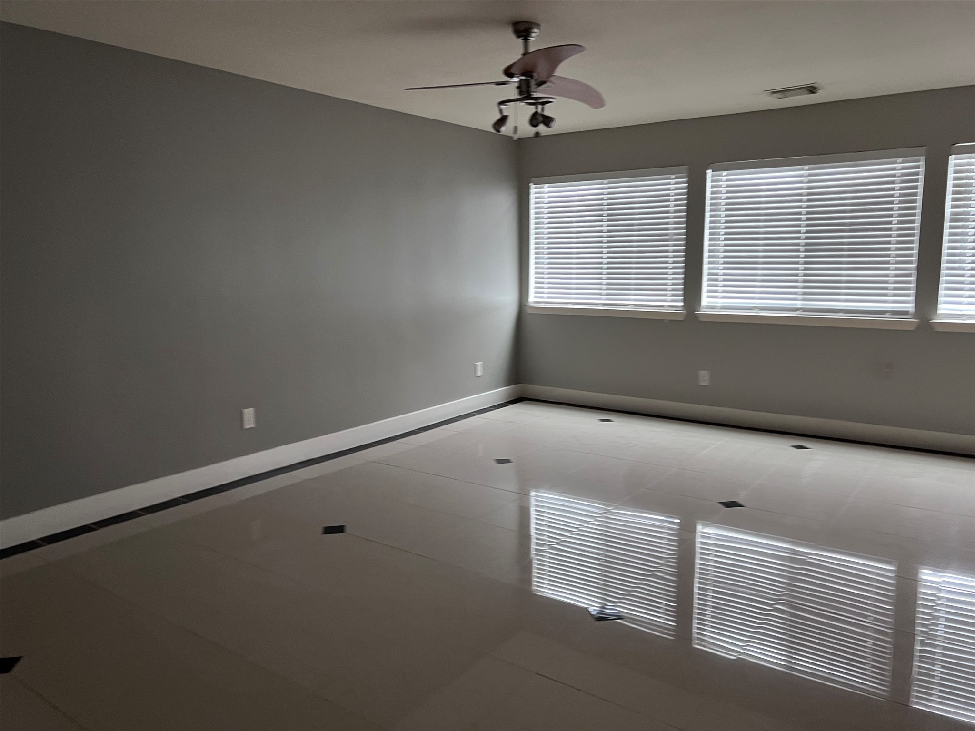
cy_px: 366
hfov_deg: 67.3
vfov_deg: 53.1
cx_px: 488
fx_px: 732
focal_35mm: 26
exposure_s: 1/94
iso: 125
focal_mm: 5.7
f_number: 1.5
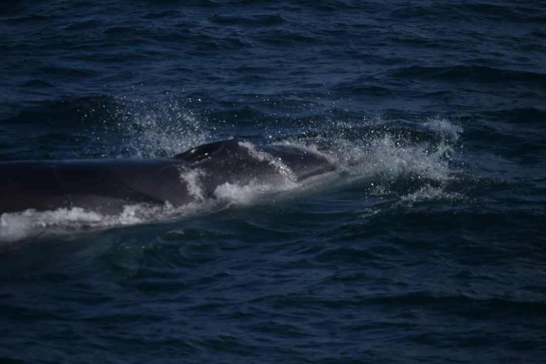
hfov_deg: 7.4
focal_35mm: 278
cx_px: 273
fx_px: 4208
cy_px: 182
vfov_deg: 5.0
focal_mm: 185
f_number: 5.6
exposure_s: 1/4000
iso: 200
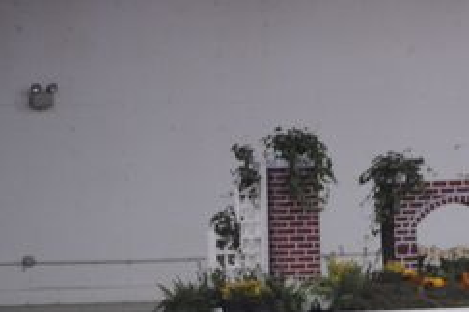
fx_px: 6852
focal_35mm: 526
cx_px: 569
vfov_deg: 2.6
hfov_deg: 3.9
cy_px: 406
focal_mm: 200
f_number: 2.8
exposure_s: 1/400
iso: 5000
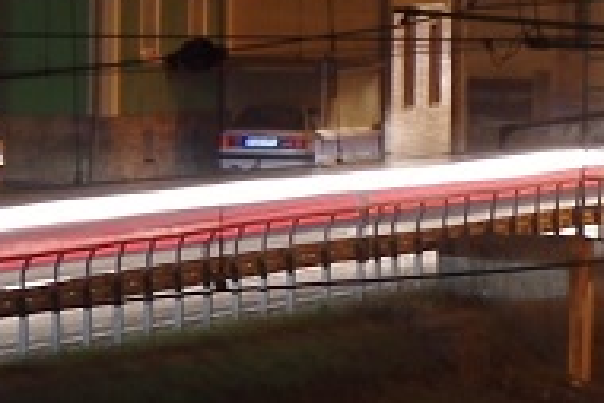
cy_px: -32
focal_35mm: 441
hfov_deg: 4.5
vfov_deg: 3.1
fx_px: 7404
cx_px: 1583
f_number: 9
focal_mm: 55
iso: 125
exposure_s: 30
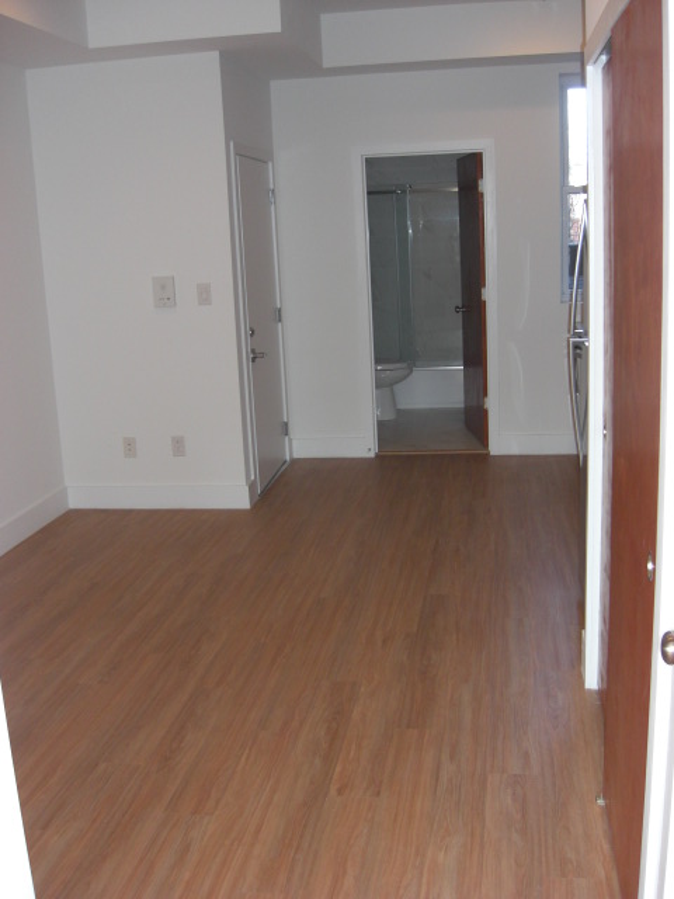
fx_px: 987
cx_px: 337
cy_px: 450
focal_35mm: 38
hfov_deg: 37.7
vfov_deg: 49.0
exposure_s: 1/60
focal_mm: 7.9
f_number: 2.8
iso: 200
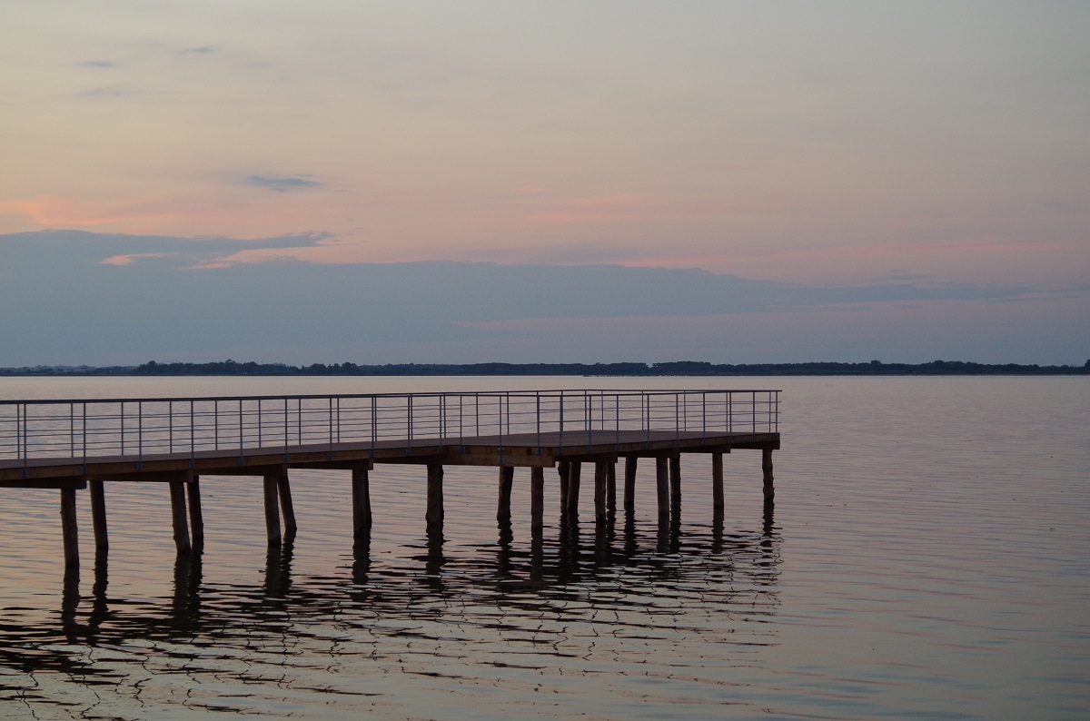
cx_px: 545
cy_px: 360
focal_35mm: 75
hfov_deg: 27.1
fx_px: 2265
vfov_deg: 18.1
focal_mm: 50
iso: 800
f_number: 5.6
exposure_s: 1/80
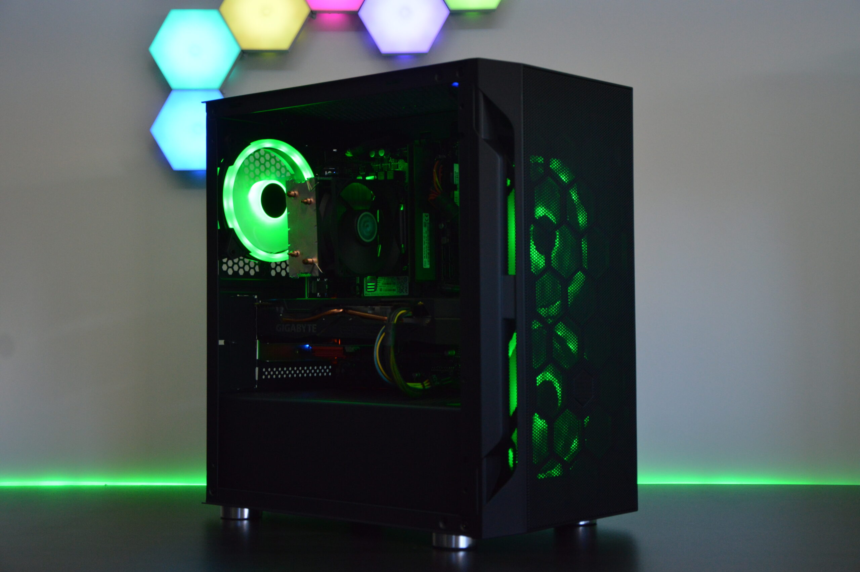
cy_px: 286
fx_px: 1360
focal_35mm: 57
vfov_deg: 23.7
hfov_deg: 35.1
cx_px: 430
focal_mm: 38
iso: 800
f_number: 4.5
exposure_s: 1/60
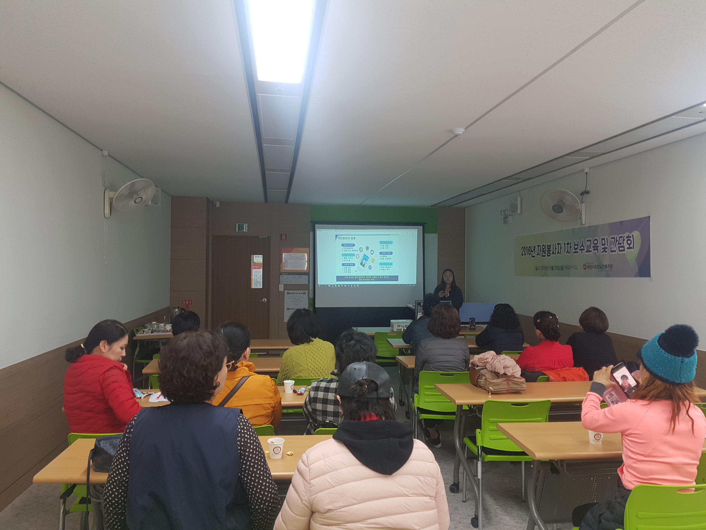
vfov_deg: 53.1
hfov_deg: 67.3
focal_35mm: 26
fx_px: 530
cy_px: 265
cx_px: 353
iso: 100
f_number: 1.7
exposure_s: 1/60
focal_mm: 4.2
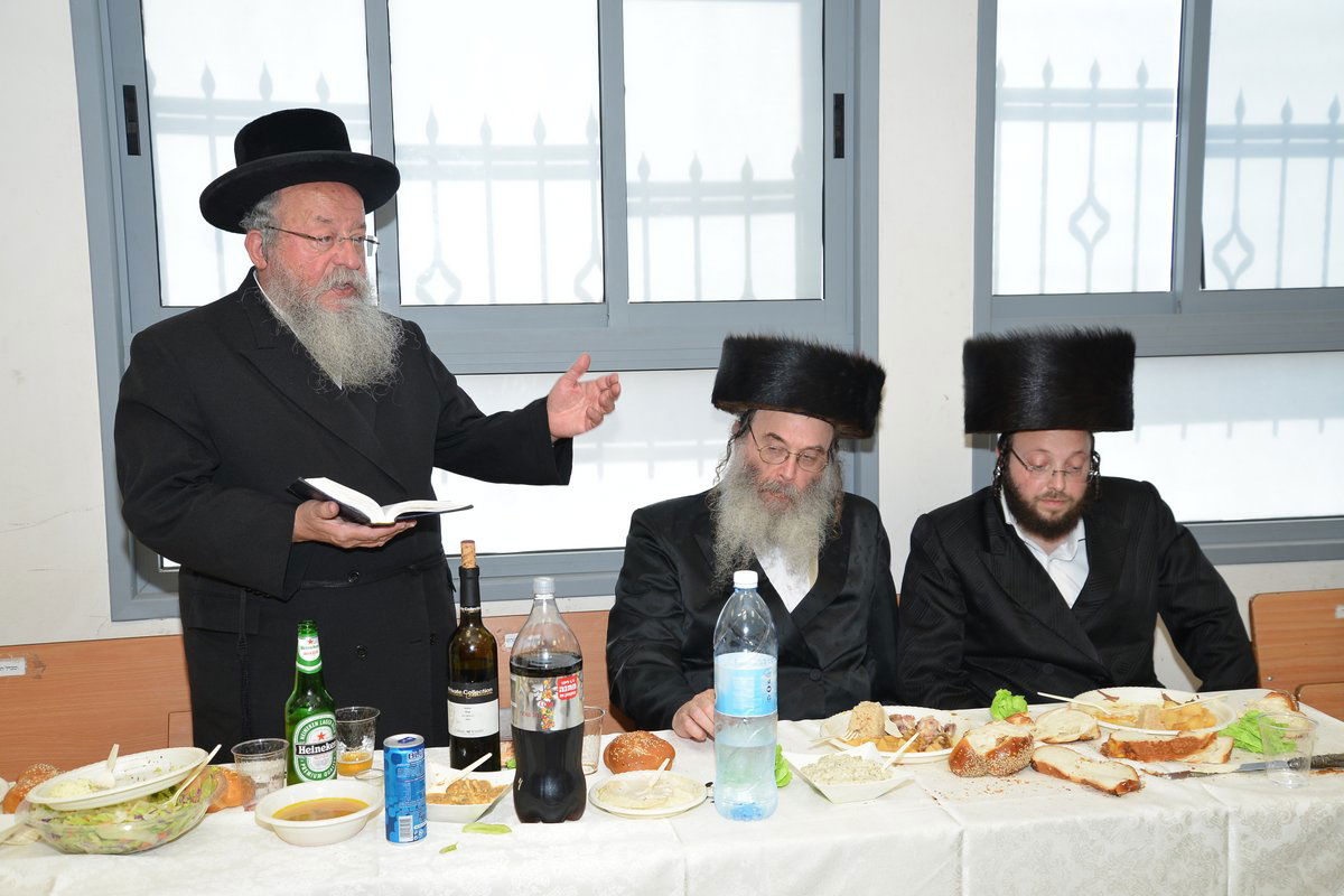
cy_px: 448
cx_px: 672
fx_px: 1419
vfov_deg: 35.1
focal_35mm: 38
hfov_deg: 50.7
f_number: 5.6
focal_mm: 38
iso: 640
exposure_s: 1/160
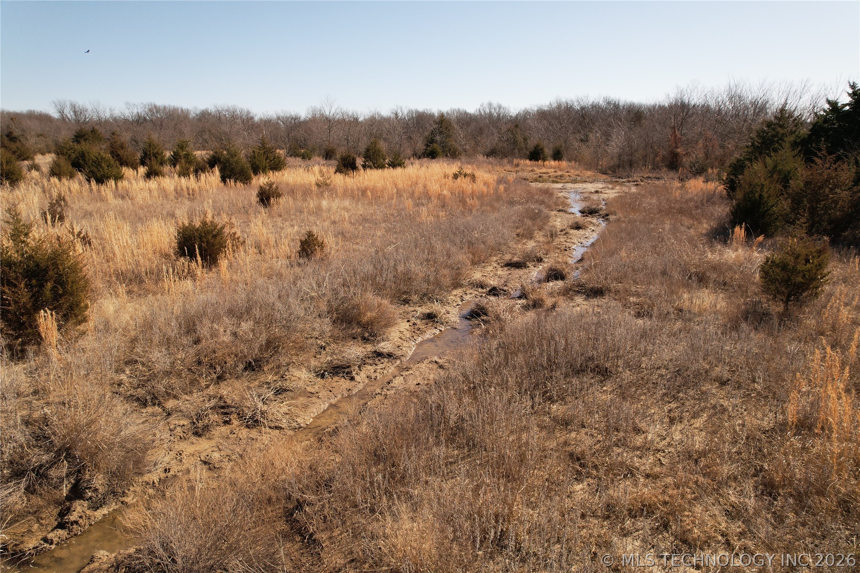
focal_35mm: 22
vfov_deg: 57.2
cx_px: 430
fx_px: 525
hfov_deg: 78.6
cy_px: 286
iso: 200
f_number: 2.8
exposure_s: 1/2000
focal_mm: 8.38
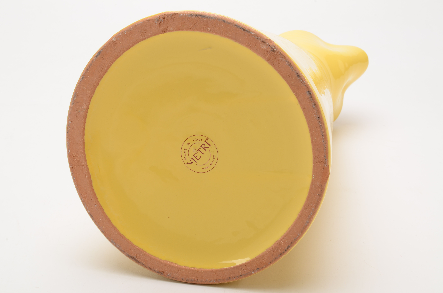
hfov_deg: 29.9
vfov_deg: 20.1
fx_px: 829
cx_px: 222
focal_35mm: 68
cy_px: 146
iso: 100
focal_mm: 45
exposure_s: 1/160
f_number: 22
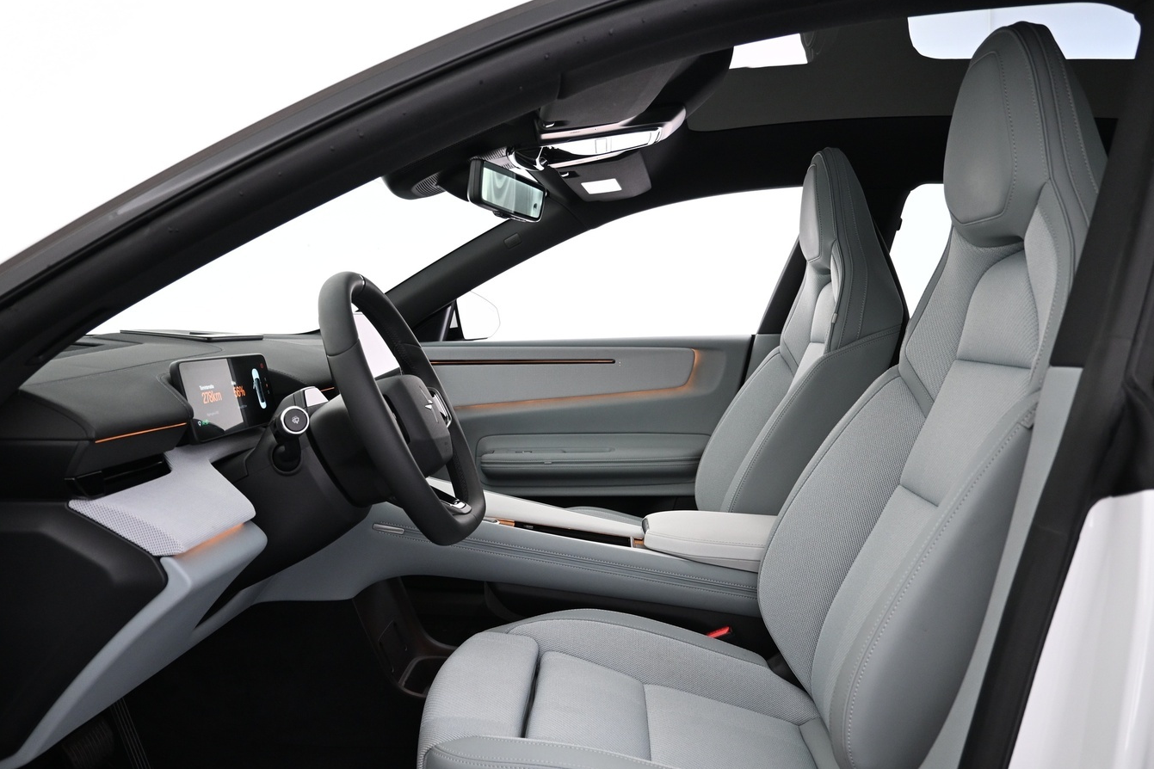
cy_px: 460
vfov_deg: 44.7
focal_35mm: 29
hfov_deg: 63.5
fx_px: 930
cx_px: 517
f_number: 3.5
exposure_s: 1/25
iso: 900
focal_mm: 16
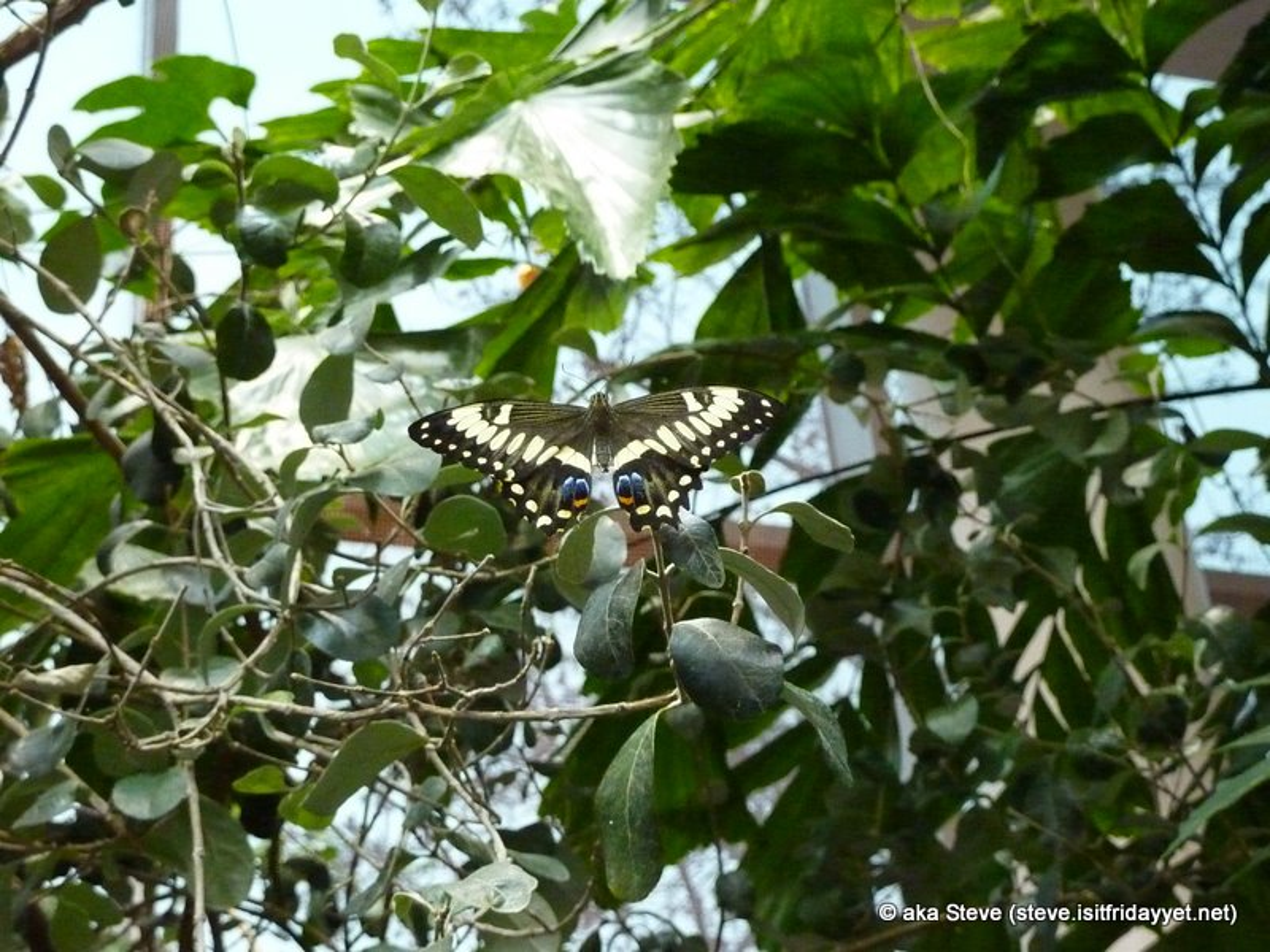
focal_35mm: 75
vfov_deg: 19.6
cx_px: 635
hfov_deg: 26.0
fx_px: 2752
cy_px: 476
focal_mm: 10.3
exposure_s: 1/125
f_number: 4
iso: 800
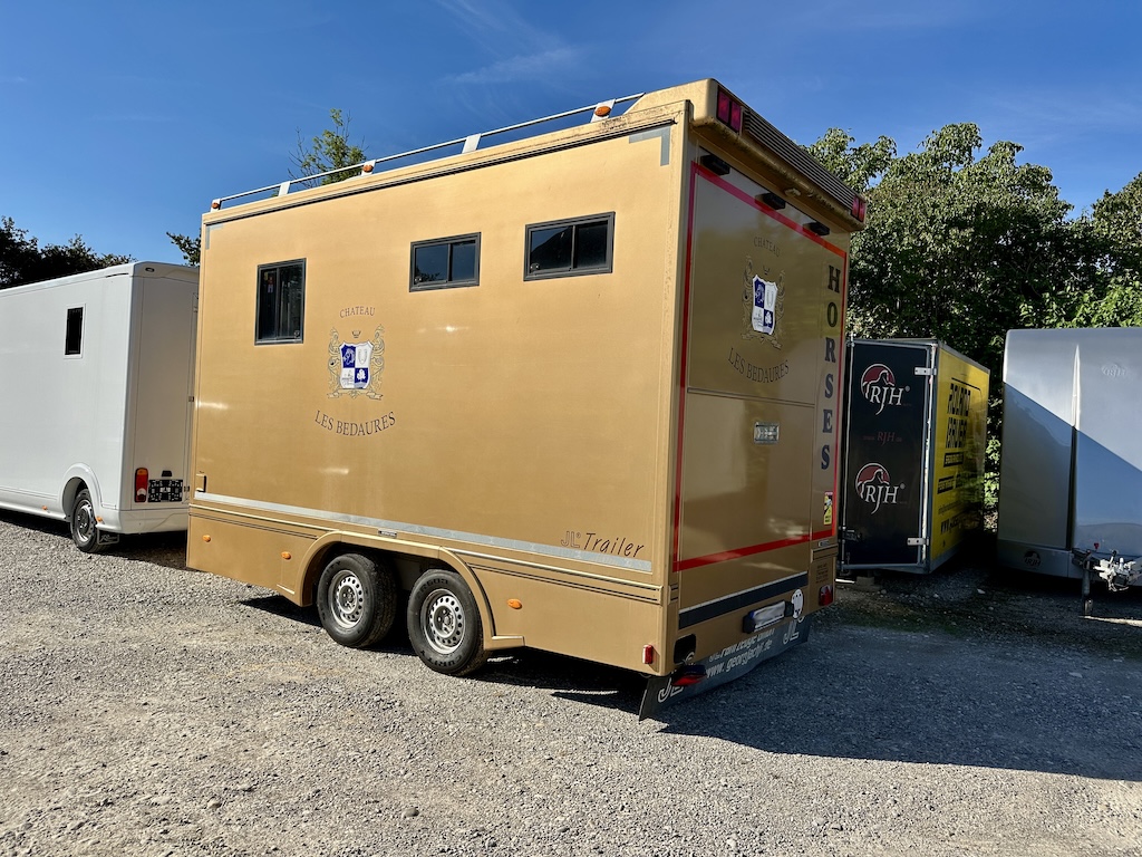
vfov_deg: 56.8
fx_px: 792
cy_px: 428
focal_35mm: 24
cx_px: 571
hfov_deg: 71.6
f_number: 1.78
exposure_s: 1/6211
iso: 80
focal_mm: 6.86
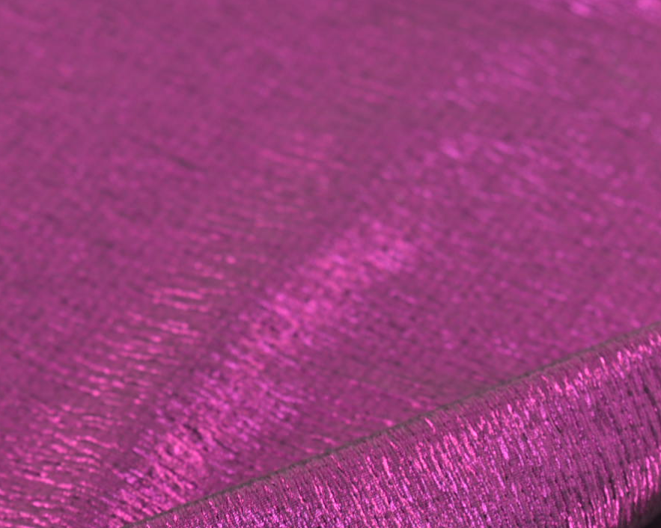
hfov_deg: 12.0
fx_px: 3129
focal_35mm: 160
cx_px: 232
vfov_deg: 9.5
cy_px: 696
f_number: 4
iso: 100
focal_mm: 50
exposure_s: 1/60
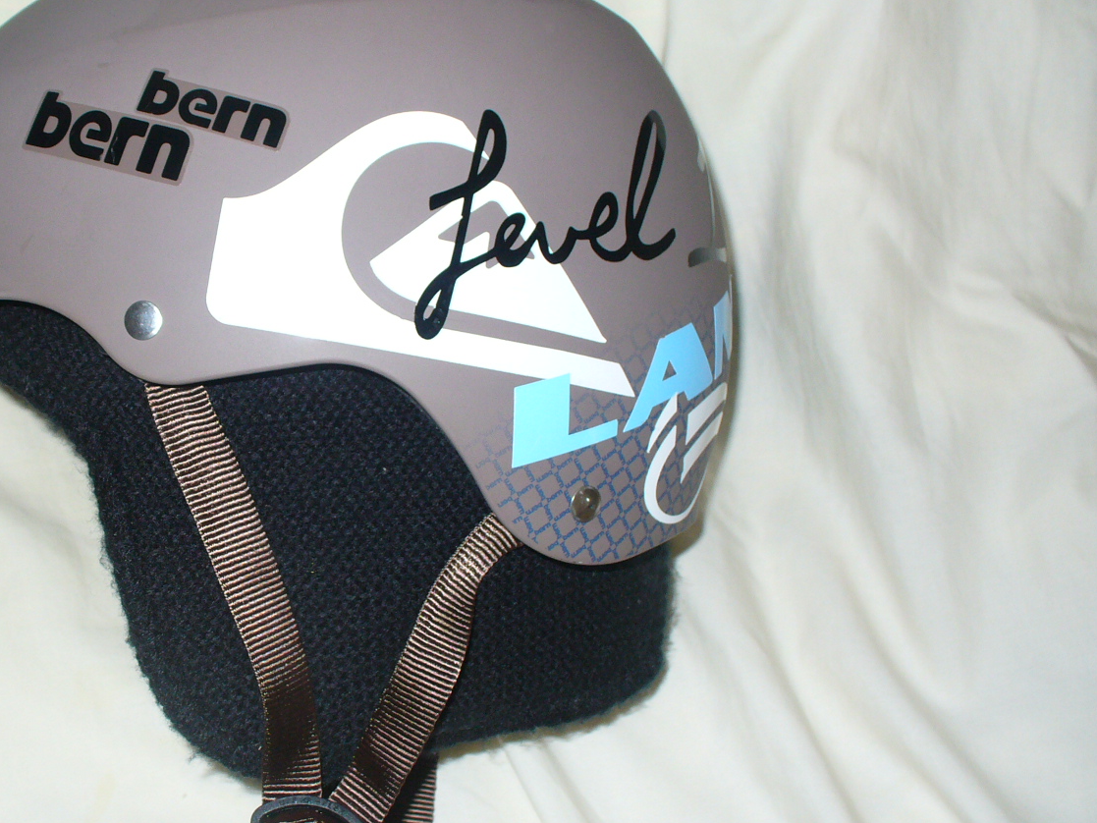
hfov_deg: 35.8
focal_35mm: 53
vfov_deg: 27.5
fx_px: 1680
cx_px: 356
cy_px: 402
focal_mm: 6.1
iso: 100
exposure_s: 1/30
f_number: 2.8
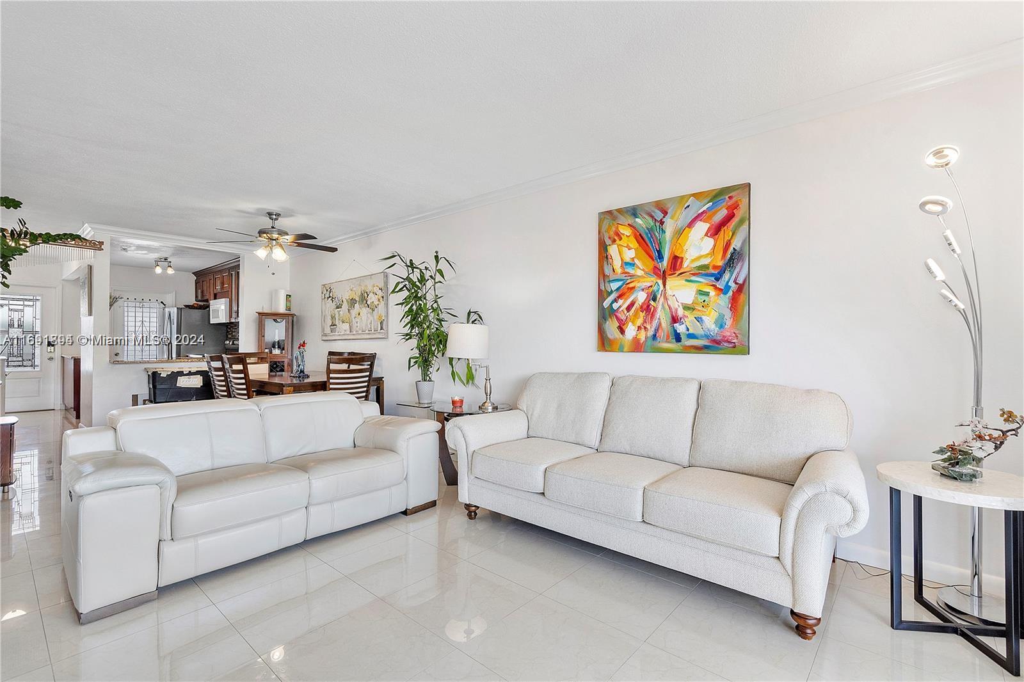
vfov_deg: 73.7
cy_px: 341
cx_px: 512
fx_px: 455
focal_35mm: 16
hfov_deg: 96.7
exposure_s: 1/60
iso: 640
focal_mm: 16
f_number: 8
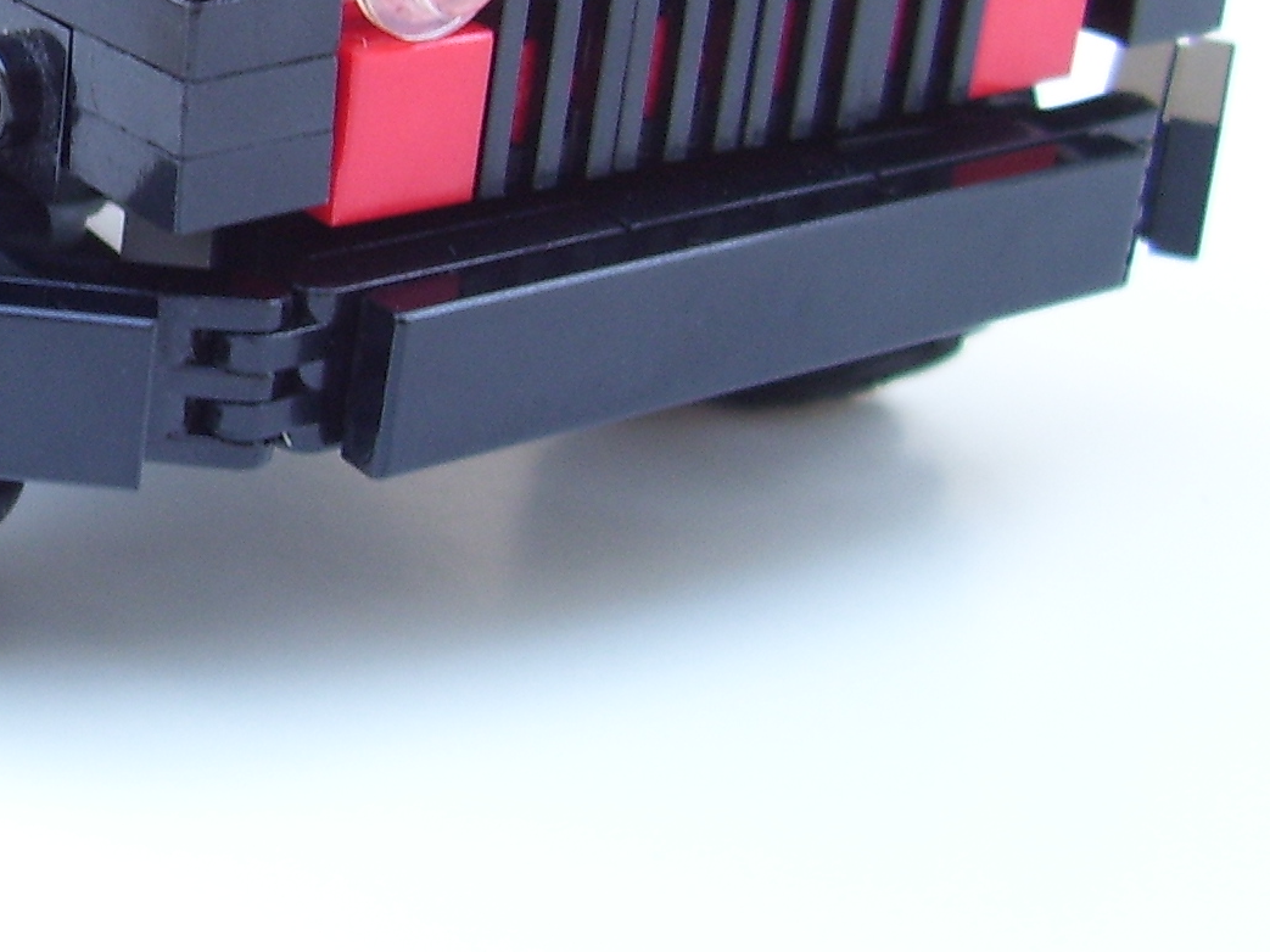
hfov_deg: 21.6
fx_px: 3081
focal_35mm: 84
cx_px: -259
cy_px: -24
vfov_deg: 17.1
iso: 80
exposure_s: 1/45
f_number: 2.7
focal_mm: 5.6
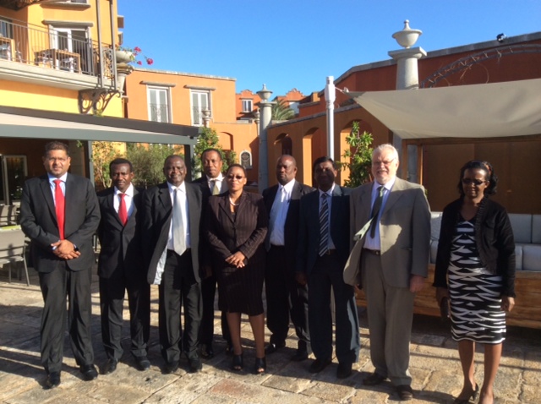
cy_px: 202
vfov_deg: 42.8
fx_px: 515
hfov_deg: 55.4
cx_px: 270
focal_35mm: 33
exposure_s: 1/733
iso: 32
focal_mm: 3.3
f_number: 2.4
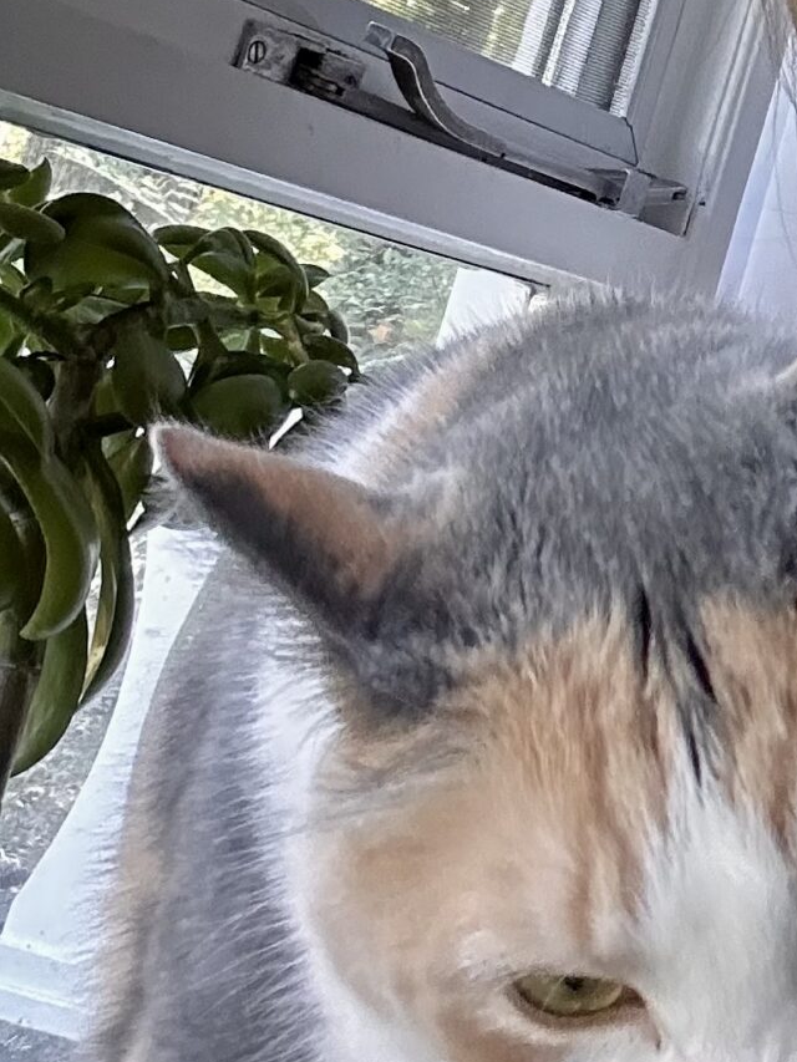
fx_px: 2762
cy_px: 283
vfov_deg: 21.6
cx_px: 1194
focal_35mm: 90
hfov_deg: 15.2
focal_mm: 2.69
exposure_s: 1/60
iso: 200
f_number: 1.9
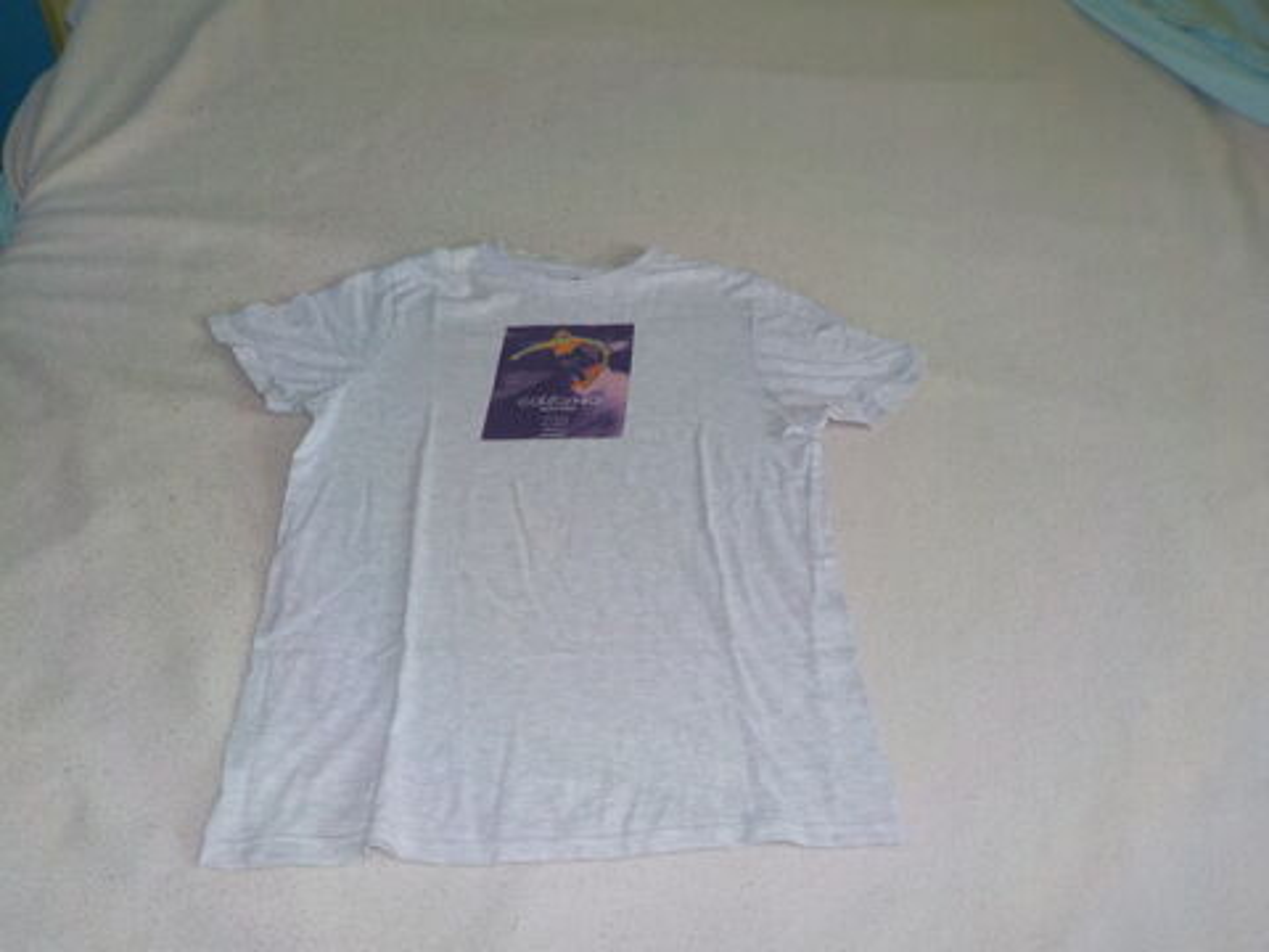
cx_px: 634
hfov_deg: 60.0
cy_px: 476
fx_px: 1100
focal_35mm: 30
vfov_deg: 46.8
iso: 200
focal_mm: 4.1
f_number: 3.3
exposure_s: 1/30
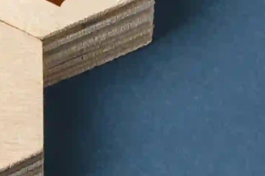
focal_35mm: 370
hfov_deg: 5.6
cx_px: 78
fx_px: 2718
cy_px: 5
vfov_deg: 3.7
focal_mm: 36
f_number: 8
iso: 100
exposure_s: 1/200
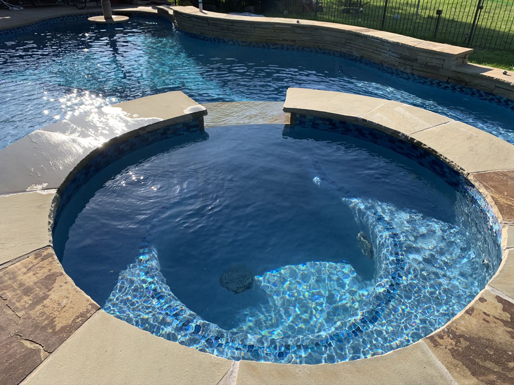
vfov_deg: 53.1
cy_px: 192
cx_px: 257
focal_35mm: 26
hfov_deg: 67.3
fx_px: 386
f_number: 1.8
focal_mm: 4.25
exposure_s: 1/1124
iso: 25
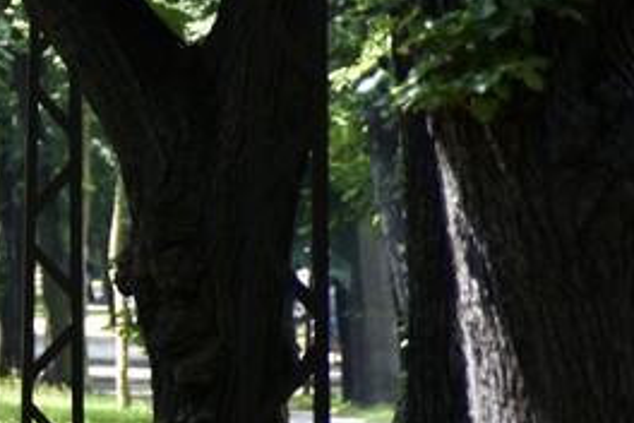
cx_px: -543
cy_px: 196
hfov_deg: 1.8
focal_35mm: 1136
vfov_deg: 1.2
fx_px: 20005
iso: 100
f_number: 5.6
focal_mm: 200
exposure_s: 1/100
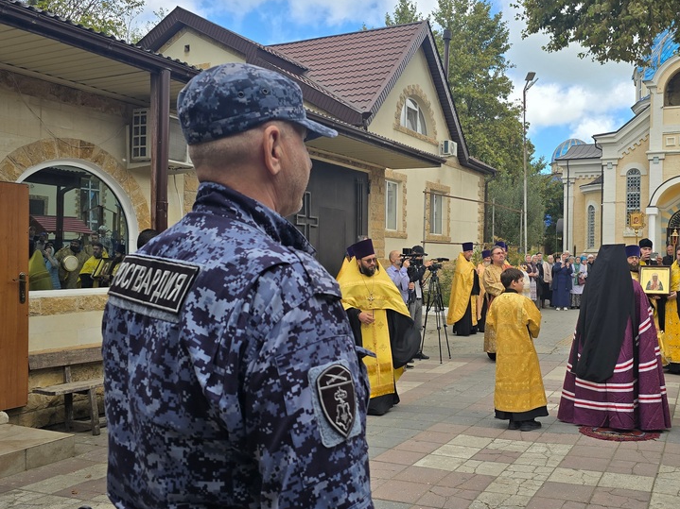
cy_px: 257
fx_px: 629
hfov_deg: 56.1
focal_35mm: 32
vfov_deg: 44.1
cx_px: 427
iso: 12
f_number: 1.7
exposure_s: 1/380
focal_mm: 6.3
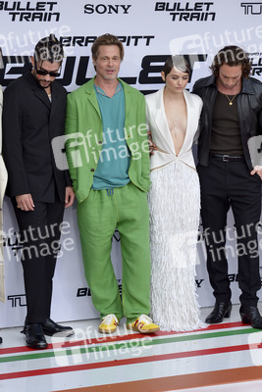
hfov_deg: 11.4
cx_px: 131
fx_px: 1309
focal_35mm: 120
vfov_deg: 17.1
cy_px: 196
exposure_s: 1/250
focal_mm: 120
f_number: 6.3
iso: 1250
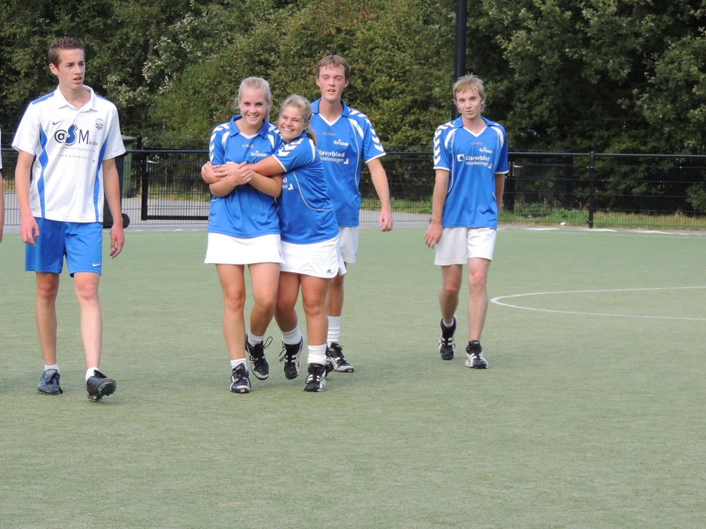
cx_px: 353
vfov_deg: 8.7
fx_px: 3467
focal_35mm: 170
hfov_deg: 11.6
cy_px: 264
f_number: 4.5
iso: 400
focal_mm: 30.3
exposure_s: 1/500
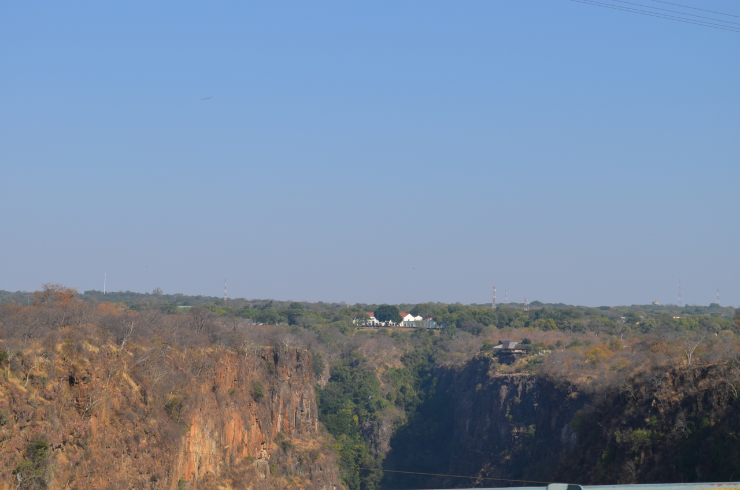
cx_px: 370
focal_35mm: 82
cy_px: 245
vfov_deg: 16.5
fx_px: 1692
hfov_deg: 24.7
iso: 100
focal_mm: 55
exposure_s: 1/320
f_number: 9
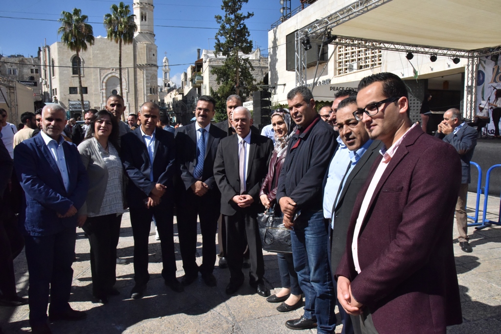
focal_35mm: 27
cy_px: 167
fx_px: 376
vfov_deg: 47.9
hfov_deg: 67.4
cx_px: 250
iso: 3200
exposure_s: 1/1600
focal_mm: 27
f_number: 22
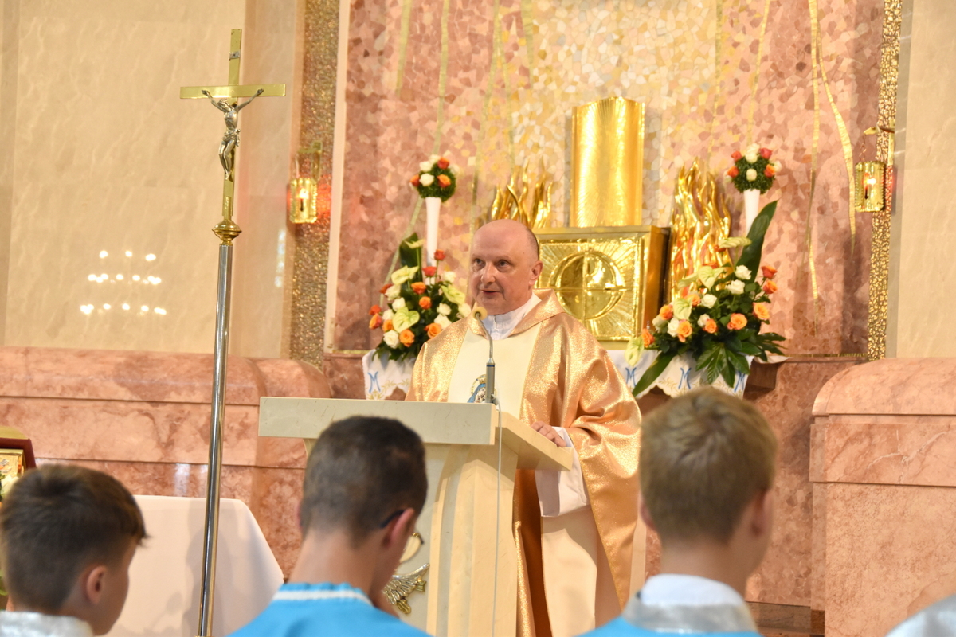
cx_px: 478
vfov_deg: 13.0
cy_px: 318
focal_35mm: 105
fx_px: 2788
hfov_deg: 19.5
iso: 2000
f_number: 5
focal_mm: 70
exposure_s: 1/125
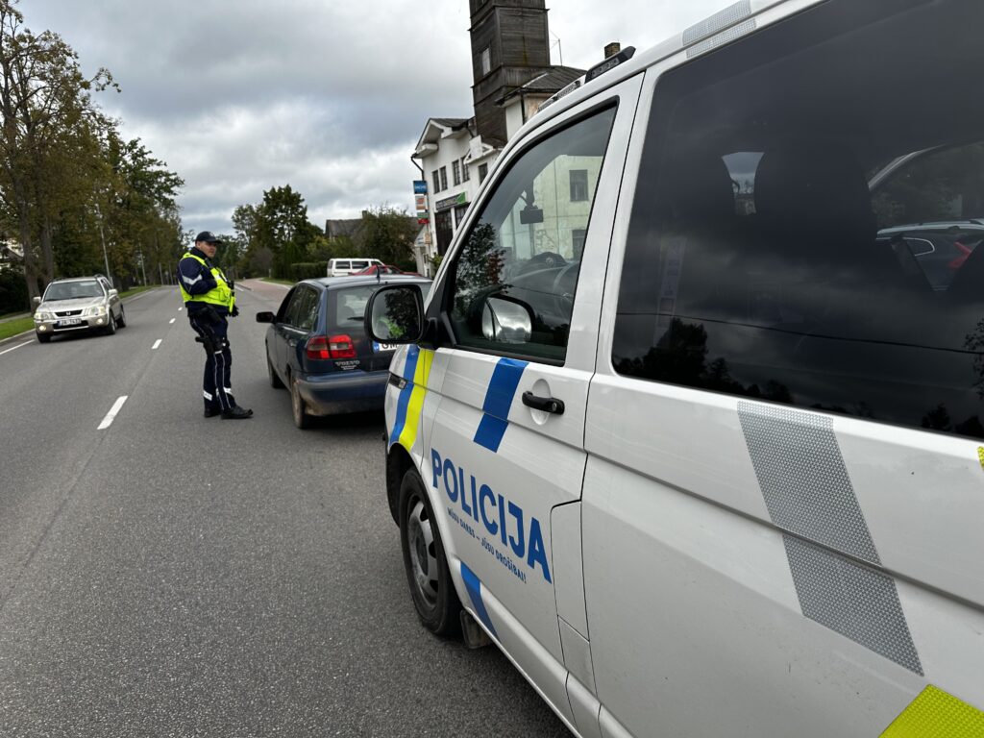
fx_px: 682
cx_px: 492
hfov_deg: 71.6
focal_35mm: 24
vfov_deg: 56.8
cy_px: 369
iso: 80
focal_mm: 6.86
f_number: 1.78
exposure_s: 1/1916
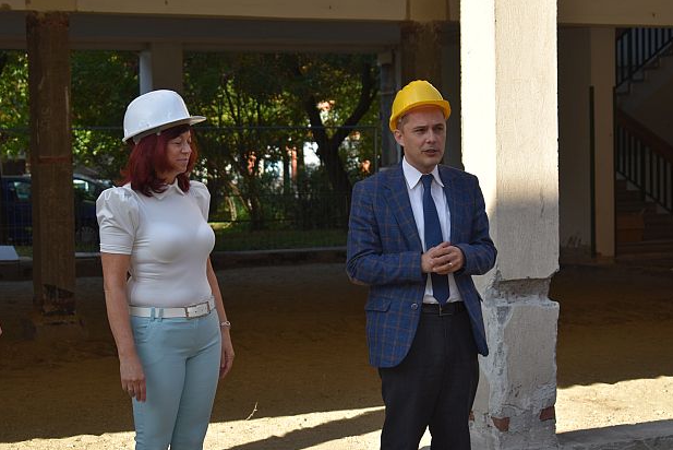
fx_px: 1599
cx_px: 347
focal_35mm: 86
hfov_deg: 23.8
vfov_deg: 16.0
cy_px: 230
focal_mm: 55
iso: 100
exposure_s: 1/200
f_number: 5.6
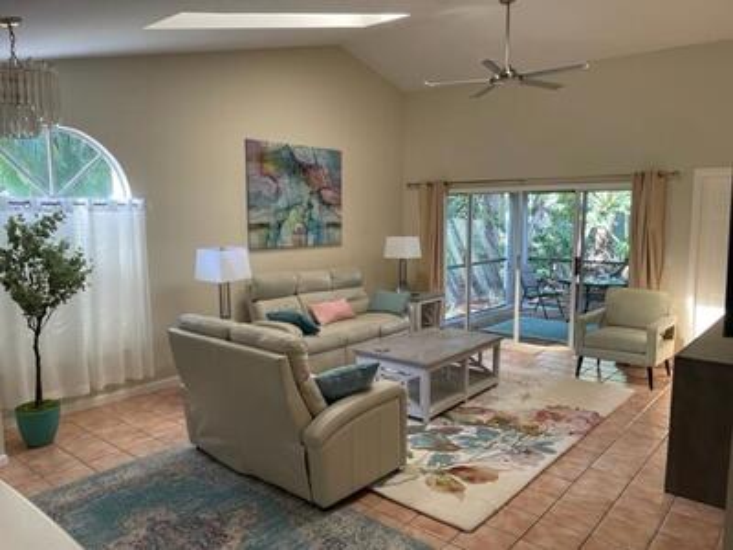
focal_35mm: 26
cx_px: 366
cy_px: 275
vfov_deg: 53.1
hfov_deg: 67.3
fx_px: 551
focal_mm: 4.2
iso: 80
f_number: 1.6
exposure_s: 1/60
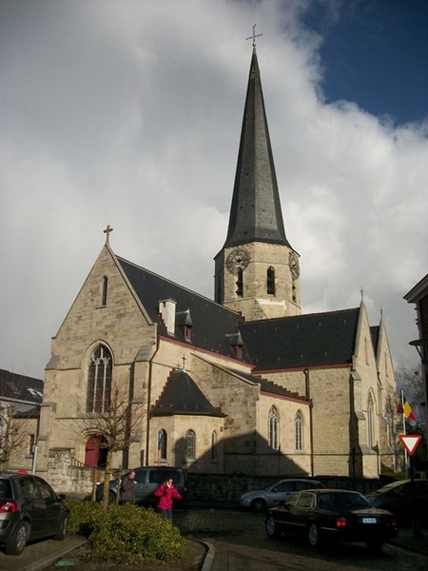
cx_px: 214
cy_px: 286
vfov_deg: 56.8
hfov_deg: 44.2
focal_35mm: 32
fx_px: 528
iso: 80
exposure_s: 1/320
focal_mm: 5.7
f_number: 8.8
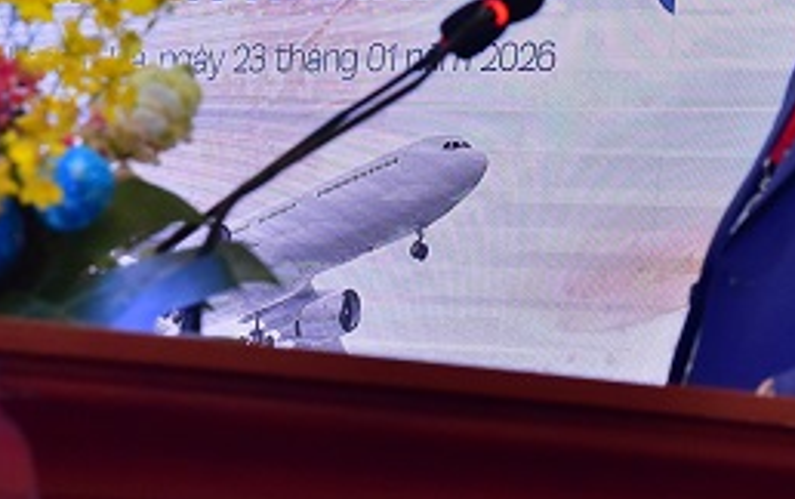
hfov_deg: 10.7
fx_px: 4209
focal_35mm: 194
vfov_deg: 6.8
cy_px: 89
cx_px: 669
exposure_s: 1/200
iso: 3200
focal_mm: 82
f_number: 10
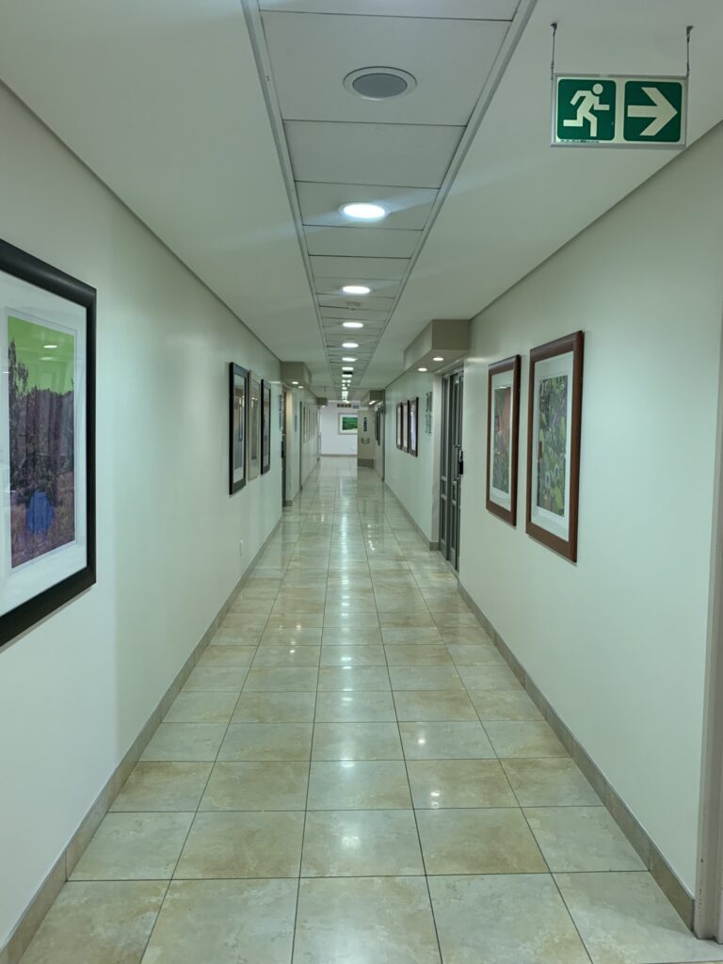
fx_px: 724
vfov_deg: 67.3
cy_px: 482
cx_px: 362
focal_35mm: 26
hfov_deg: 53.1
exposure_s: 1/50
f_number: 1.8
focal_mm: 4.25
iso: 160
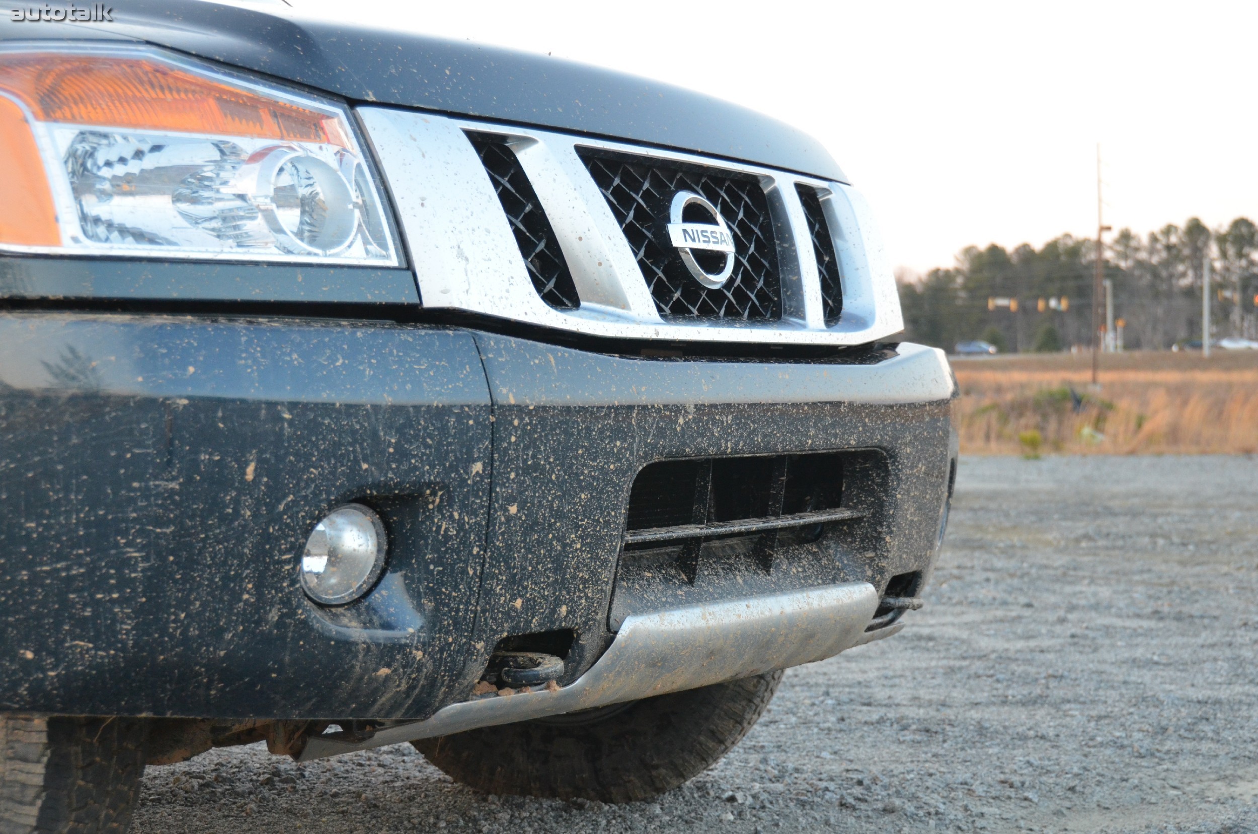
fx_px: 2197
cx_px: 629
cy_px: 417
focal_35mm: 63
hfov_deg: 32.0
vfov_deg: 21.5
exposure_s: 1/160
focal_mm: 42
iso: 1600
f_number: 4.5
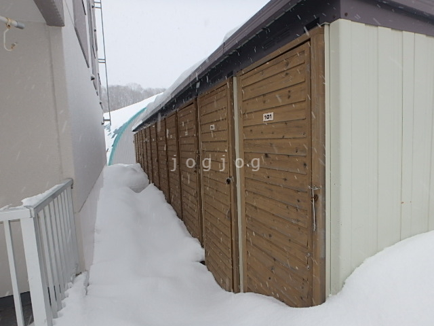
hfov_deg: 79.0
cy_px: 163
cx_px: 217
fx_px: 263
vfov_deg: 63.4
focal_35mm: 21
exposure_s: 1/200
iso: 125
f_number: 3.5
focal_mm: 3.7
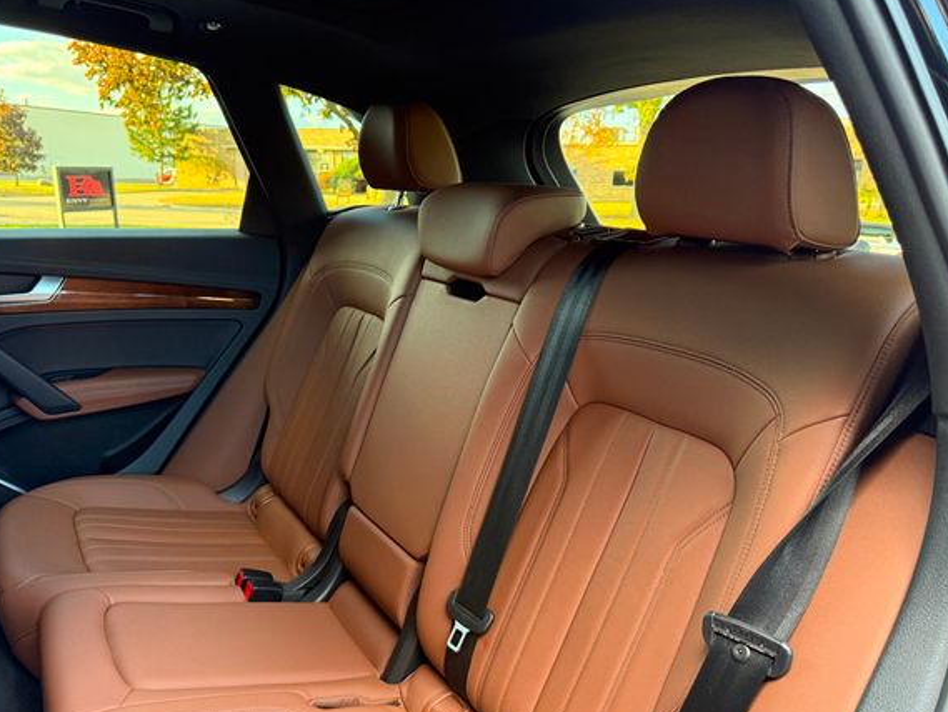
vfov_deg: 51.3
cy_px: 389
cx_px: 432
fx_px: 740
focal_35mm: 27
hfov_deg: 65.2
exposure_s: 1/60
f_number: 1.78
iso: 320
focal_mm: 6.76
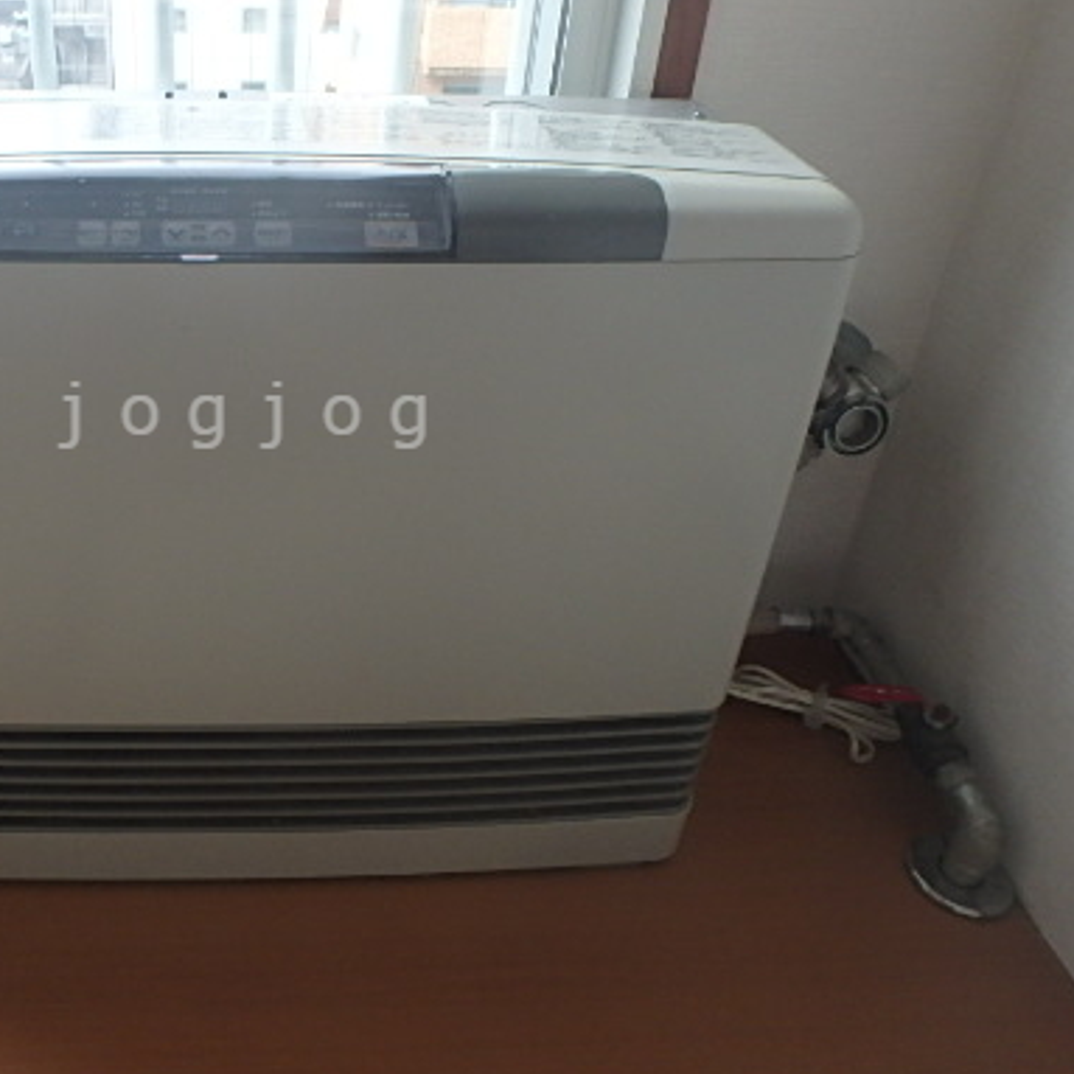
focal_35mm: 31
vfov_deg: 52.1
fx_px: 1088
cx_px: 250
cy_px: 415
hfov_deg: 50.1
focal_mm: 3.7
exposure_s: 1/40
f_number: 3.5
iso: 200
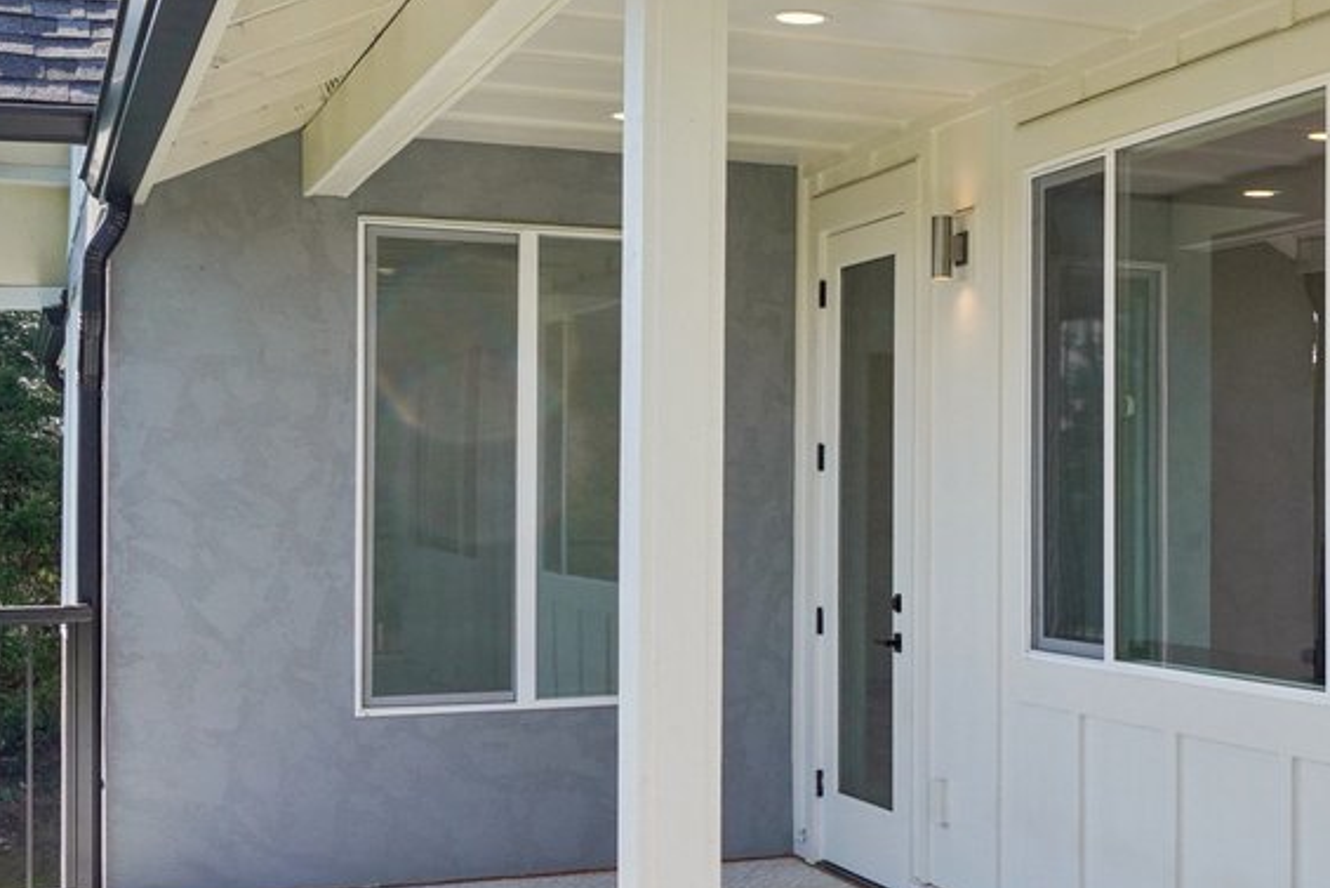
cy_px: 486
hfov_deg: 32.2
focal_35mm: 58
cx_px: 1274
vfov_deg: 23.4
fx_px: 2143
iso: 400
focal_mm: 16
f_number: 8
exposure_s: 1/500
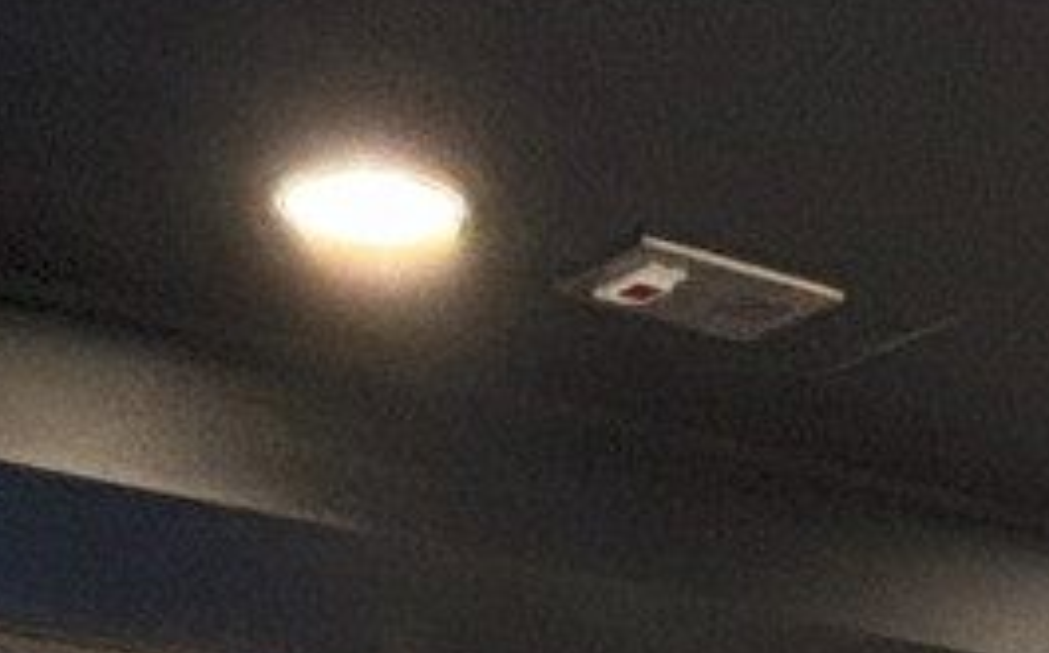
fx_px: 2856
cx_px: 986
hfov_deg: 20.3
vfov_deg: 9.5
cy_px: 2098
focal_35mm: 100
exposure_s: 1/63
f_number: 2.4
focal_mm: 1.54
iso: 250
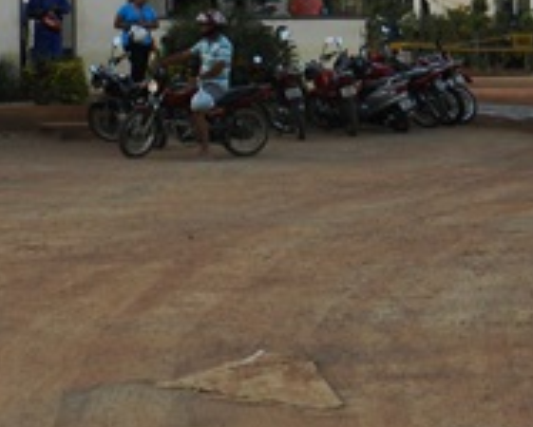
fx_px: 2211
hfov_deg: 13.7
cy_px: 105
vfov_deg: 11.0
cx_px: 362
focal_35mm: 140
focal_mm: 10.7
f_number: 4.6
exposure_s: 1/125
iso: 160
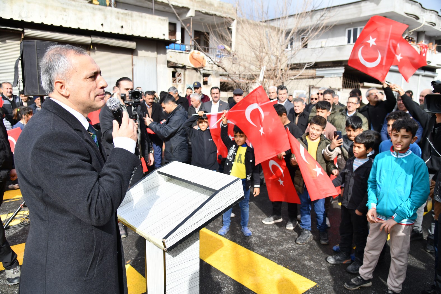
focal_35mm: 27
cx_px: 220
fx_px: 331
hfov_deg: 67.4
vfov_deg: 47.9
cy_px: 147
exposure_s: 1/2500
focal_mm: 27
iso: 500
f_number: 4.5
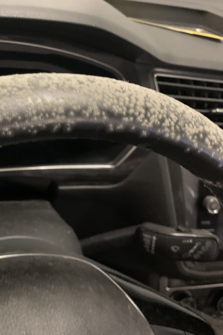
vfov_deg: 51.9
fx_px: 344
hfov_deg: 34.7
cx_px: 41
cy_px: 171
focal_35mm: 37
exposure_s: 1/20
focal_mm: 4.25
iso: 640
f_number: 1.8
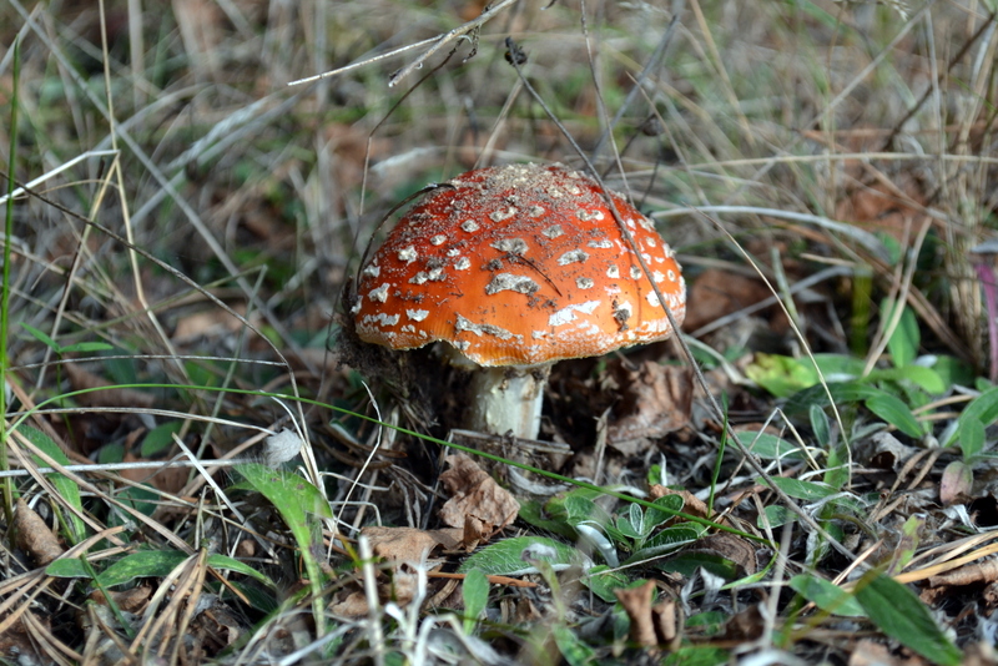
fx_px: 1997
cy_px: 333
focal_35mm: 72
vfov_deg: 18.9
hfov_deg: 28.1
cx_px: 499
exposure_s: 1/125
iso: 280
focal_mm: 48
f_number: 8
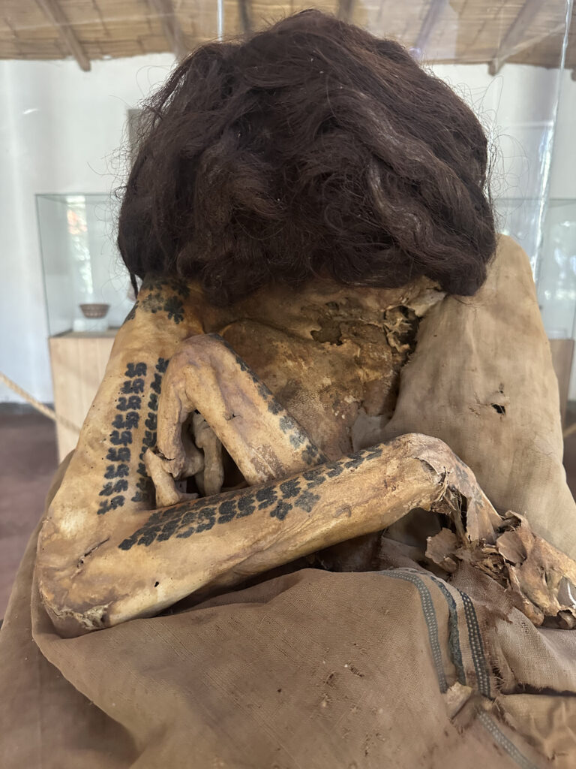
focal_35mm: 24
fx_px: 532
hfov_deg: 56.8
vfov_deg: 71.6
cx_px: 288
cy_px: 384
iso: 1000
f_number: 1.78
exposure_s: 1/40
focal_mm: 6.86
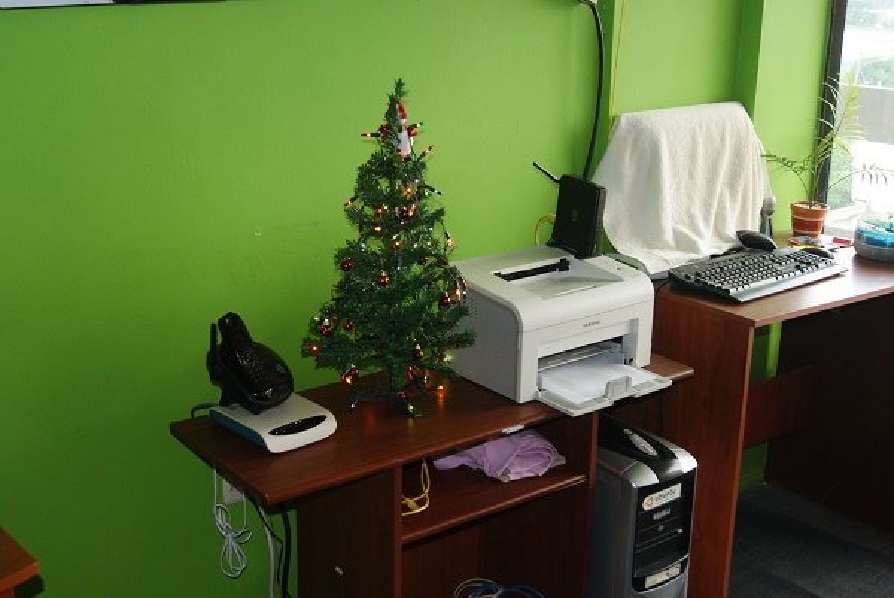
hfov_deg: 43.6
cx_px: 447
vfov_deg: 29.9
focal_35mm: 45
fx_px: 1118
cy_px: 299
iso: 400
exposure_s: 1/60
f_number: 5.6
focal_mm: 30
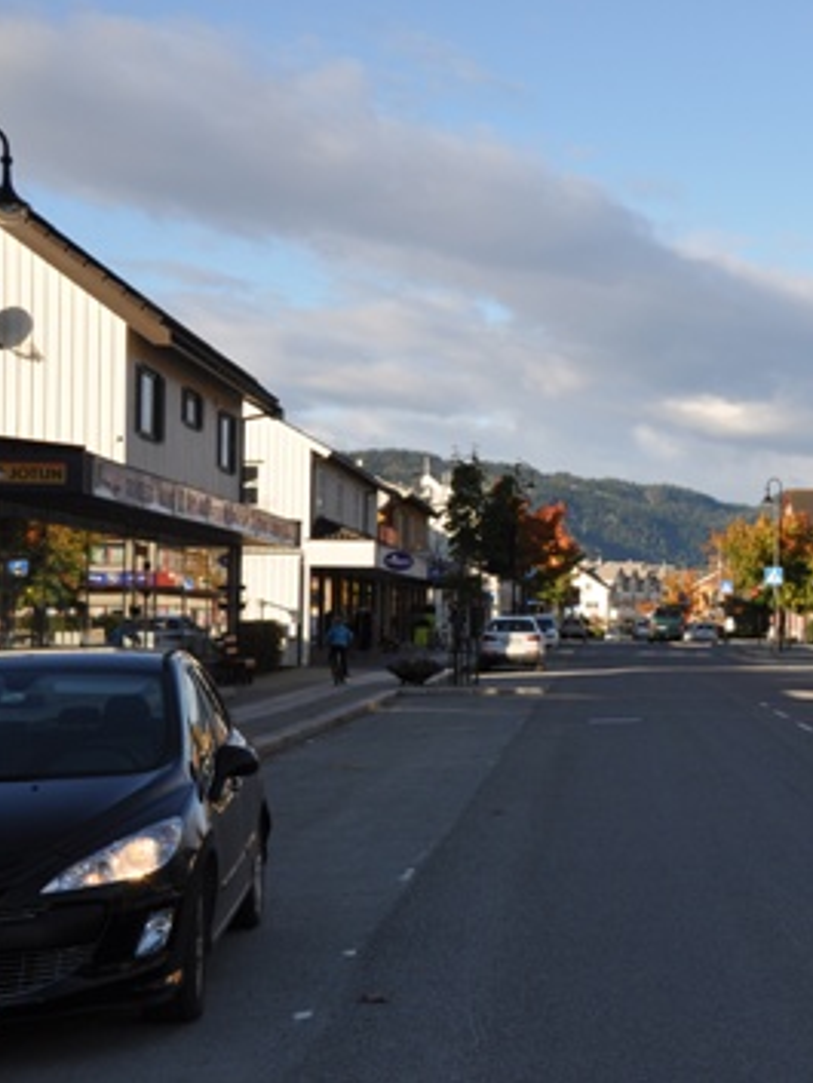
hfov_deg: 19.2
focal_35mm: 75
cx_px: 764
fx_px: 2347
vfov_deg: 26.0
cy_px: 535
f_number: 10
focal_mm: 34
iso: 200
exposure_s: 1/200
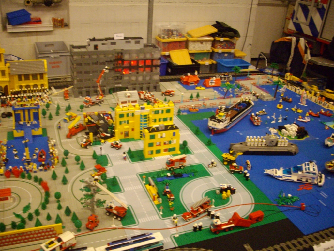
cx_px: 167
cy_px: 126
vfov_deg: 38.7
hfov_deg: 50.1
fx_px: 357
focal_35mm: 37
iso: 400
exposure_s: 1/15
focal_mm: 6.2
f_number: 2.8
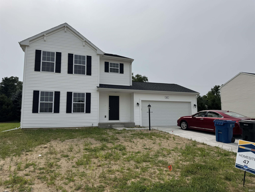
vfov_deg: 56.8
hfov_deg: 71.6
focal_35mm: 24
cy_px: 96
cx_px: 128
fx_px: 177
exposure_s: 1/10417
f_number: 1.78
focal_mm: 6.76
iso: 80
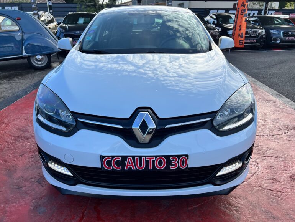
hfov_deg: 65.3
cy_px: 112
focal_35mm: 27
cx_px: 144
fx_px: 230
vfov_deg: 51.4
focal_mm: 5.7
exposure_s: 1/1838
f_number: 1.5
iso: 50
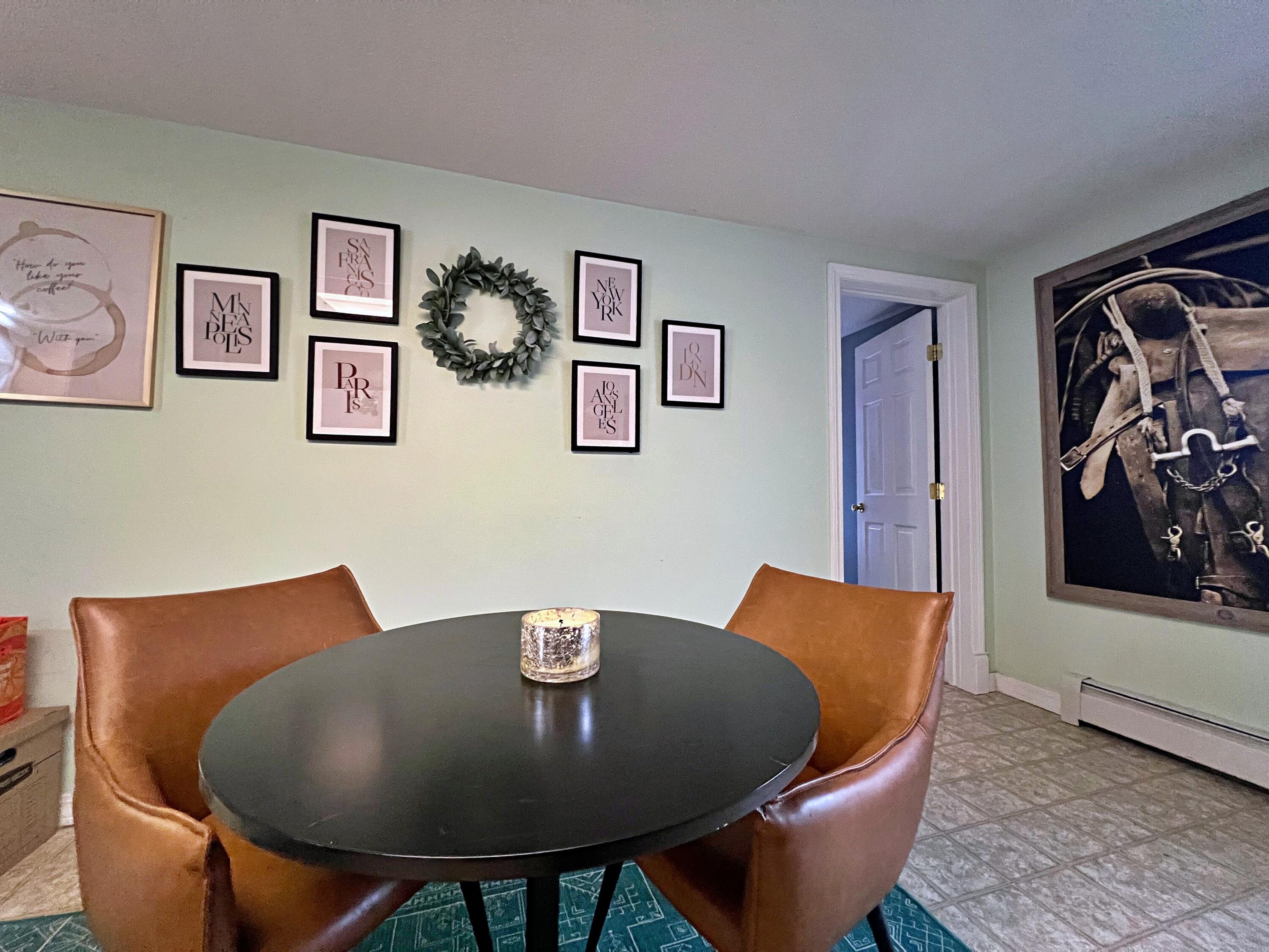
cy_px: 476
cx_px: 634
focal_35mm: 13
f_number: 1.8
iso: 500
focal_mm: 1.57
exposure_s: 1/60
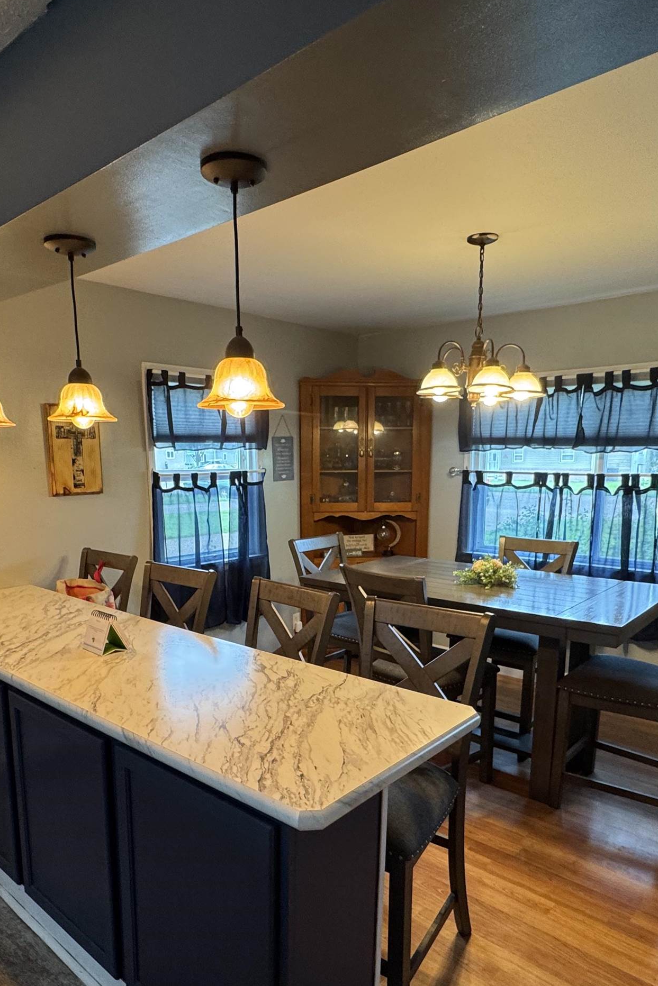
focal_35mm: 24
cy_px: 585
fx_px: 658
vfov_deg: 73.1
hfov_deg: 53.1
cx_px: 317
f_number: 2.2
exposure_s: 1/60
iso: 200
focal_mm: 2.22
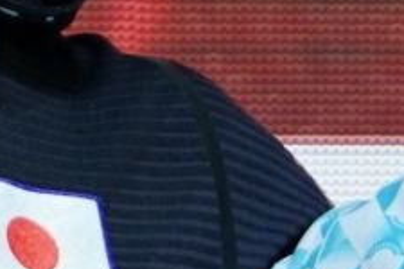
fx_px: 17763
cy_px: 81
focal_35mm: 1583
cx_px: 248
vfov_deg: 0.9
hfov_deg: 1.3
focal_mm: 132
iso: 200
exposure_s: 1/250
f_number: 2.8
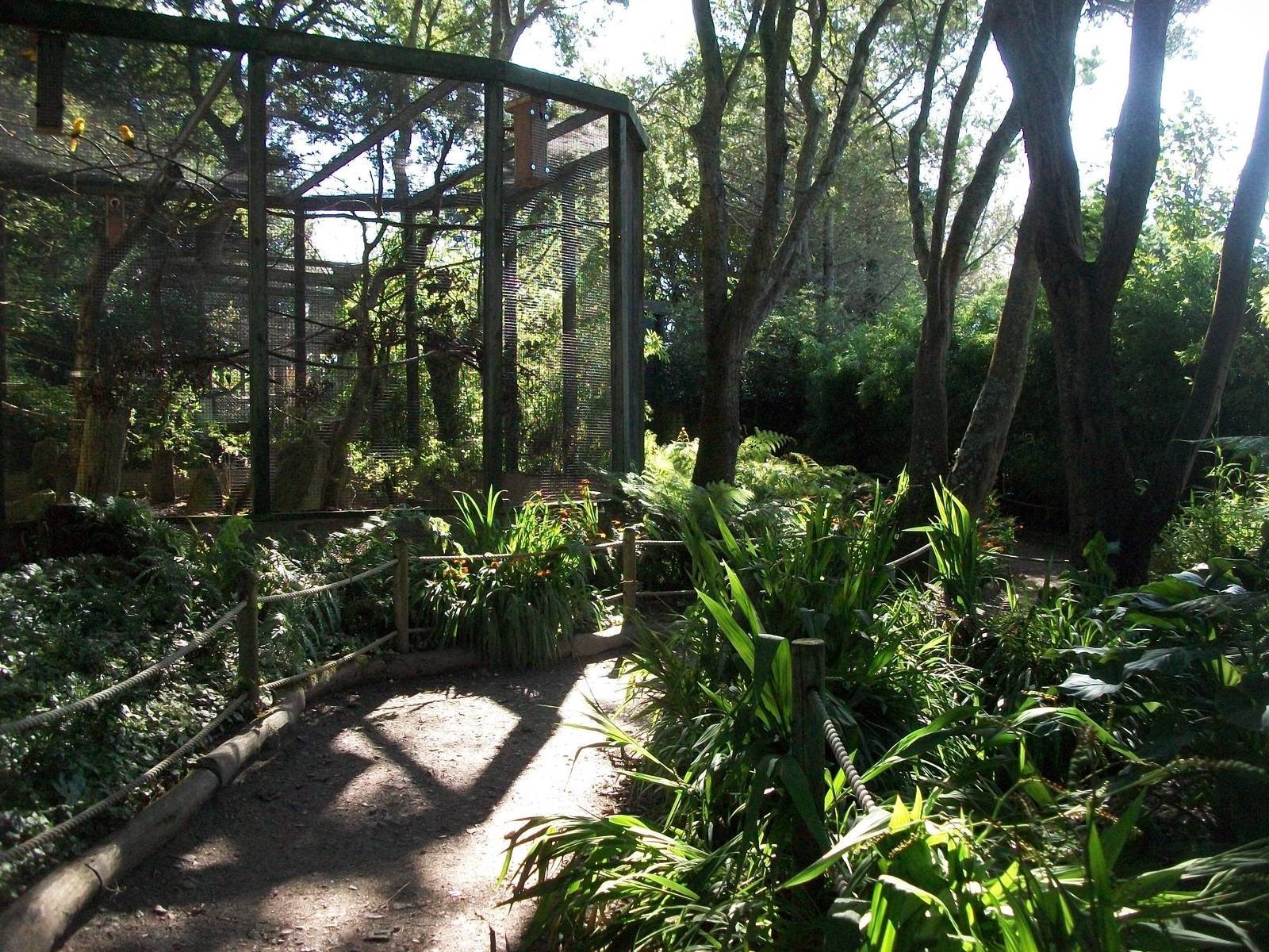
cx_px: 634
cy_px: 476
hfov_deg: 56.8
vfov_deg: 44.2
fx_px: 1173
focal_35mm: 32
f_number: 2.9
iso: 338
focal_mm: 5.7
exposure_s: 1/500
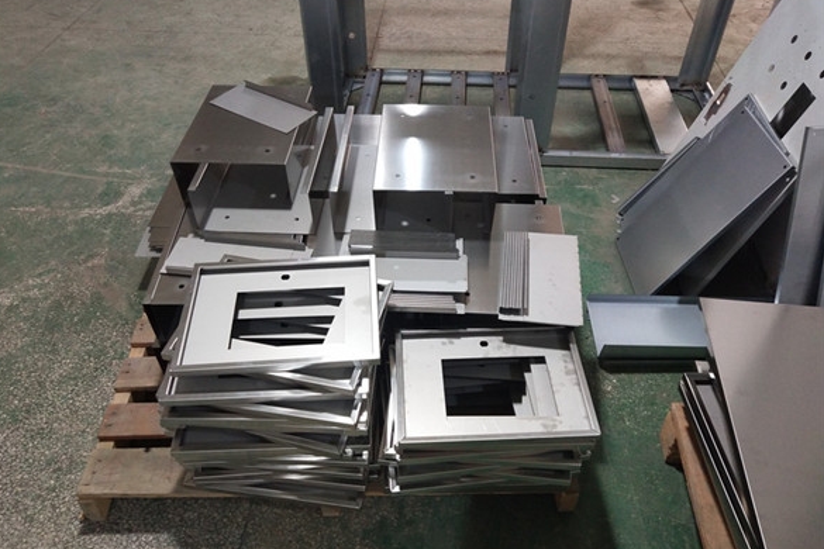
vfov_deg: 41.1
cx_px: 404
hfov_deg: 58.7
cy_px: 284
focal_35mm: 32
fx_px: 732
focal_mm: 3.95
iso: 241
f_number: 1.8
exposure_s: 1/50
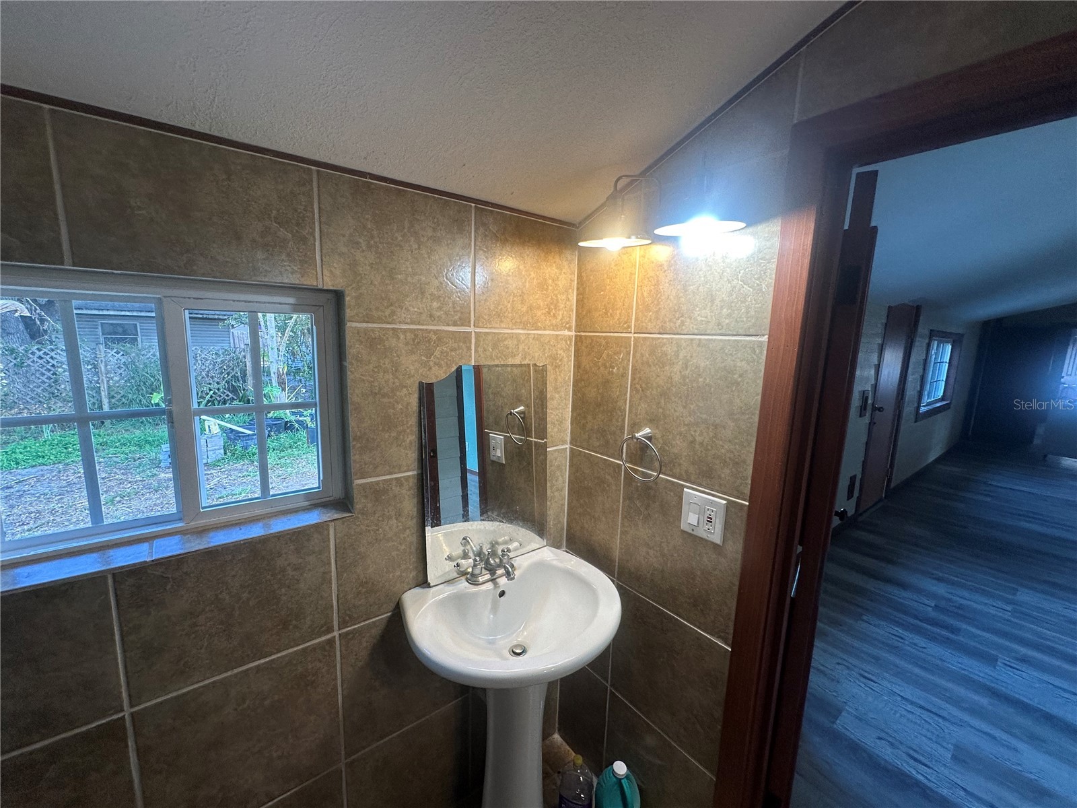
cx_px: 538
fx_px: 436
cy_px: 404
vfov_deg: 85.7
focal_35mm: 14
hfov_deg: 102.1
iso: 125
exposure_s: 1/120
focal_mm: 2.22
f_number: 2.2
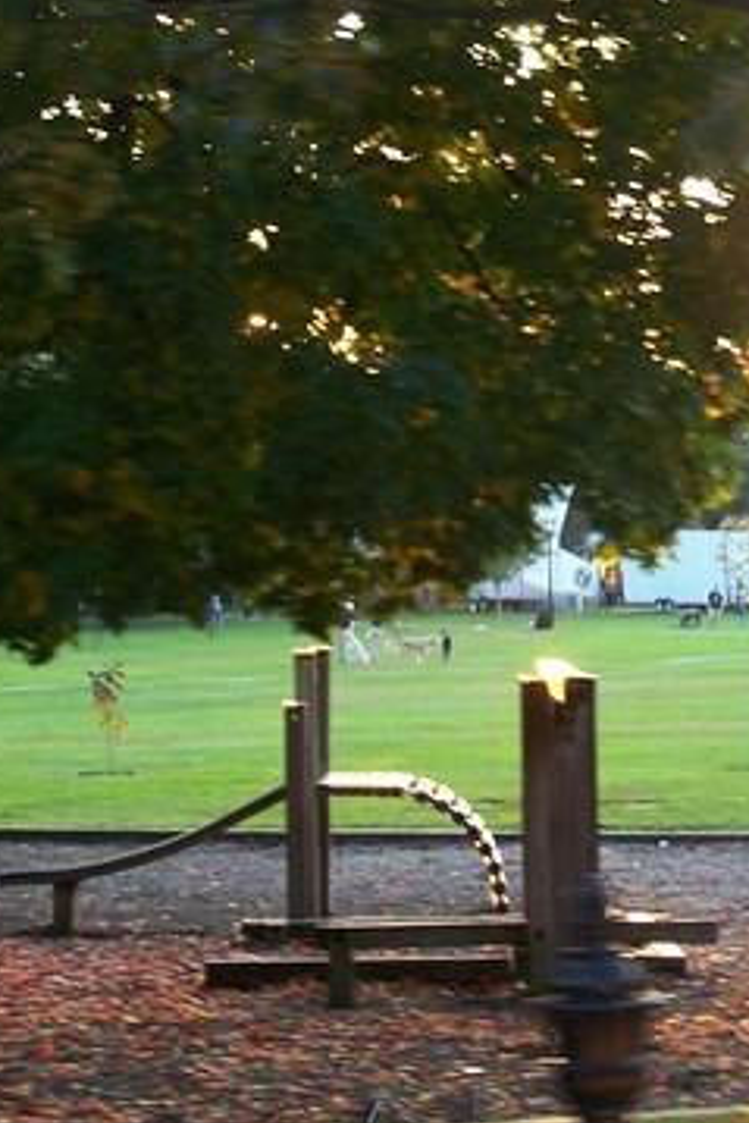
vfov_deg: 17.2
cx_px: 981
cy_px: 472
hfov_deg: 11.2
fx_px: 3710
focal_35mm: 119
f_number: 3.2
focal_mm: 10.7
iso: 160
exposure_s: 1/80
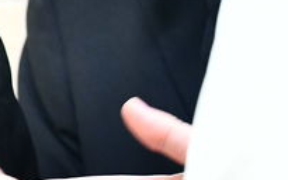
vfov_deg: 4.3
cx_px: -156
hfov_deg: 6.8
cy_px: -16
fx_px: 2401
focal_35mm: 306
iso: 2500
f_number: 5
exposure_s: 1/100
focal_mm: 44
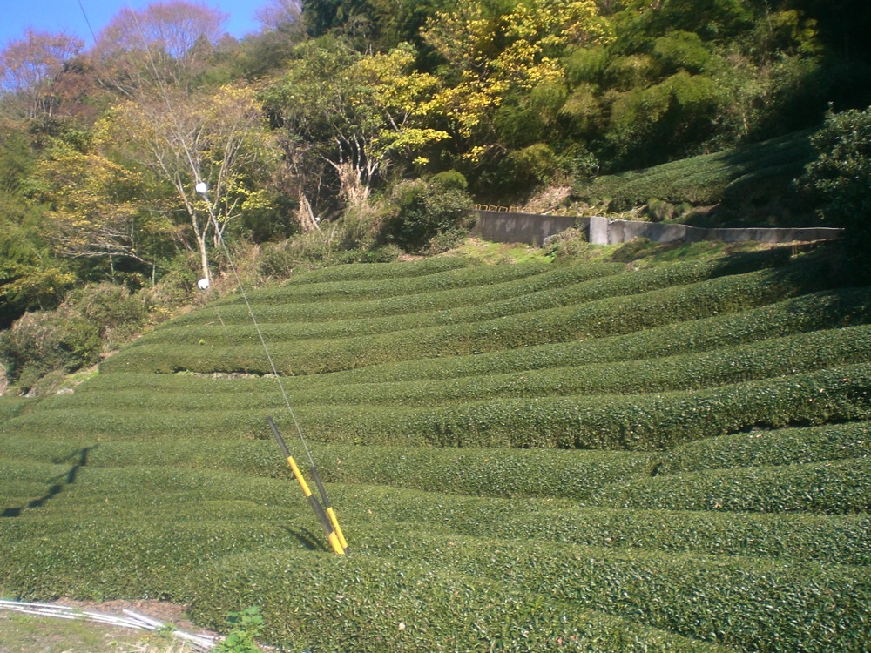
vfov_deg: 37.7
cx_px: 436
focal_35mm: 38
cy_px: 326
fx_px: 956
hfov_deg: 49.0
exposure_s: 1/320
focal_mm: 6.3
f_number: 3.1
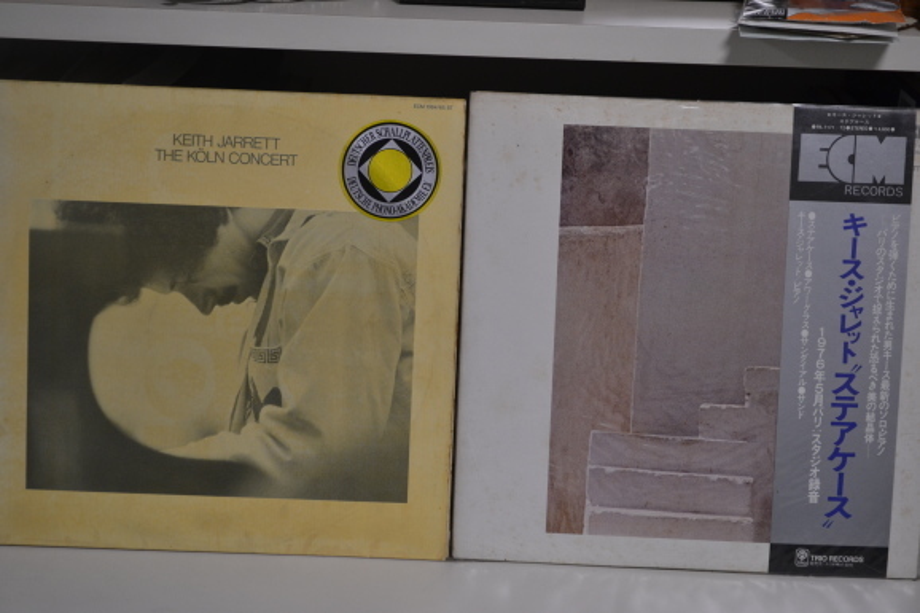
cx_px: 460
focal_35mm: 60
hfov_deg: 33.4
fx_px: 1533
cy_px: 306
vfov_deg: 22.6
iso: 900
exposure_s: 1/60
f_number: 5.3
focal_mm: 40
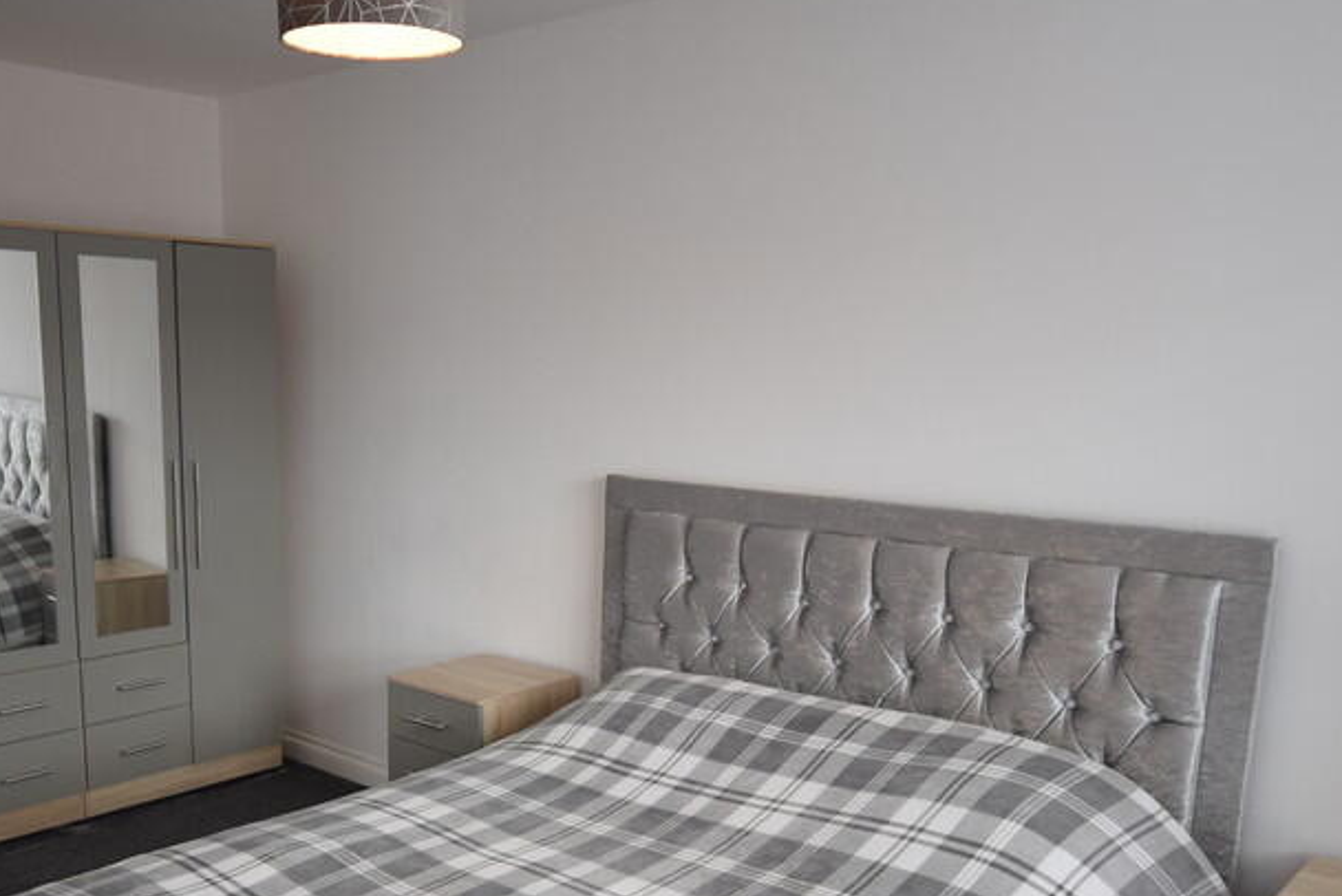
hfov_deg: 56.9
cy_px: 617
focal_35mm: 33
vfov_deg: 39.6
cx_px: 519
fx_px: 1225
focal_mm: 13
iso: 400
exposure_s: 1/80
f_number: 4.5
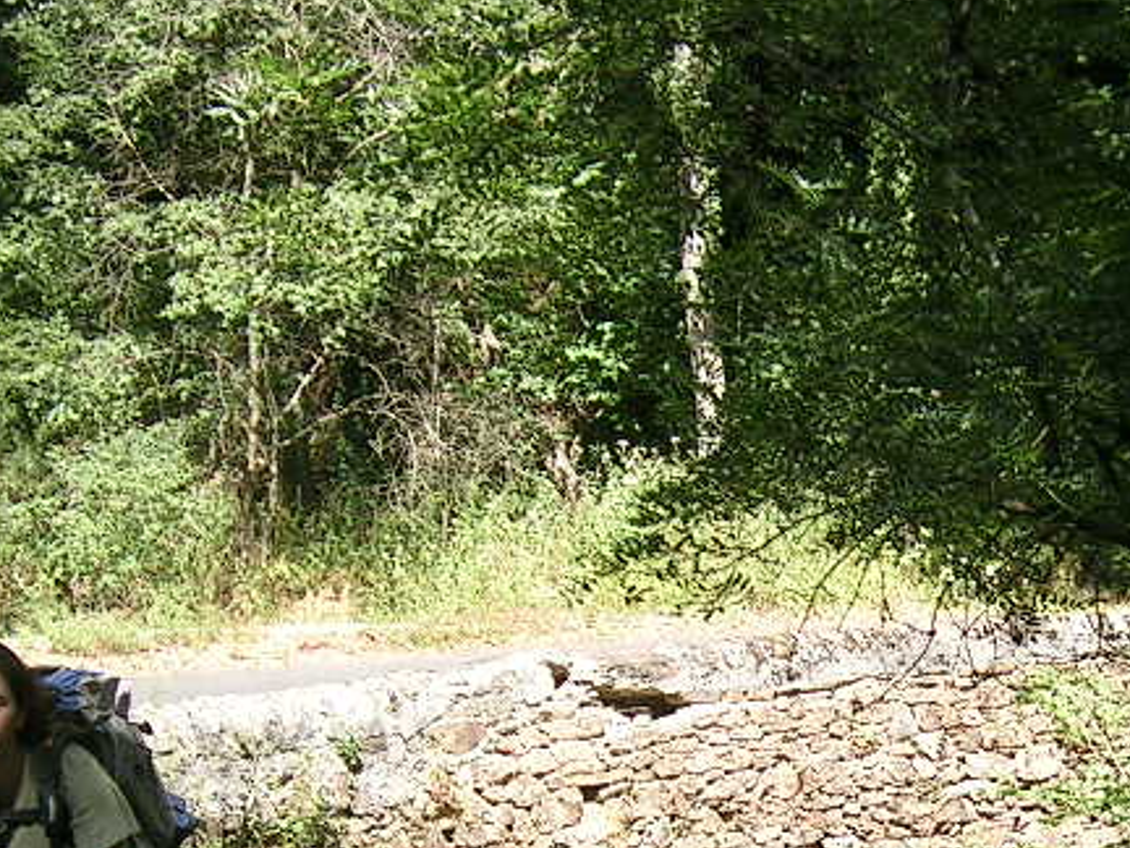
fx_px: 2709
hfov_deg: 23.2
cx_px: 931
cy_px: 754
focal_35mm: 83
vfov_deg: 17.5
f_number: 2.8
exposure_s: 1/252
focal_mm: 5.4
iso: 50
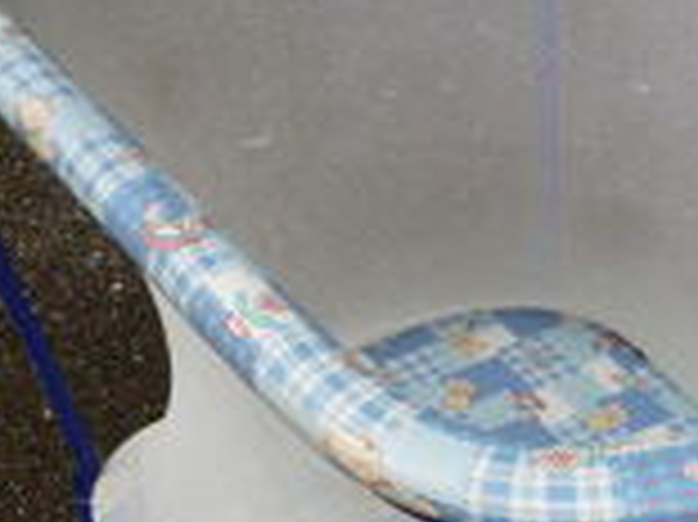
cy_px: 464
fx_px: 1874
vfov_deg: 15.7
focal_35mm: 93
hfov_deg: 20.6
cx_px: 648
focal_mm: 5.2
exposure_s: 1/125
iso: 100
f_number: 4
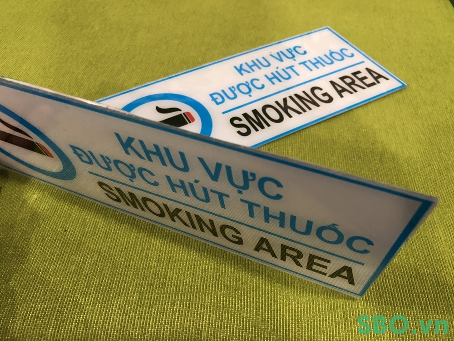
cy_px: 170
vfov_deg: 49.7
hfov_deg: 63.4
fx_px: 367
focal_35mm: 28
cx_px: 227
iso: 100
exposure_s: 1/9
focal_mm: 4
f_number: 1.8
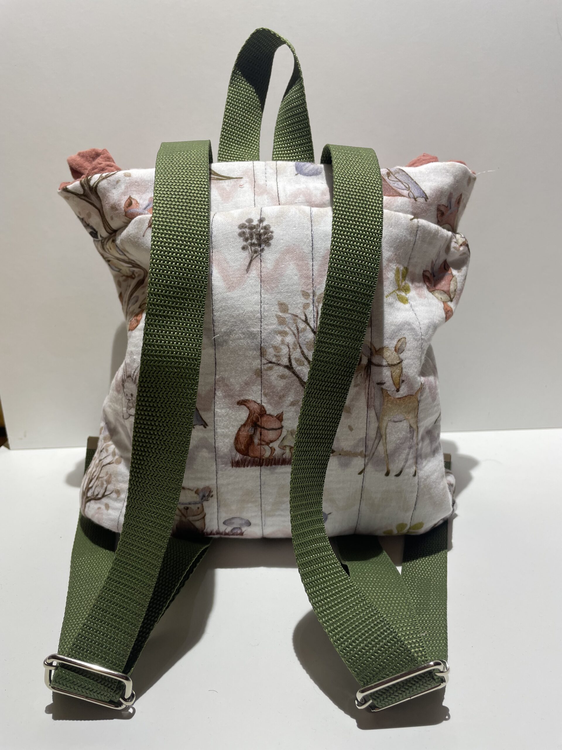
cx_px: 281
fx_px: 563
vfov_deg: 67.3
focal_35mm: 26
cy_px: 375
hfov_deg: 53.1
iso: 40
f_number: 1.6
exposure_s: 1/100
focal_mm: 4.2
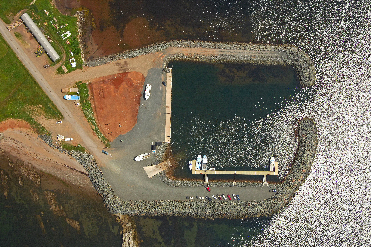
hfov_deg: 38.2
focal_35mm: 52
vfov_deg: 26.0
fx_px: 536
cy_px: 122
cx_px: 183
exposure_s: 1/1000
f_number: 9
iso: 400
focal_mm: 34
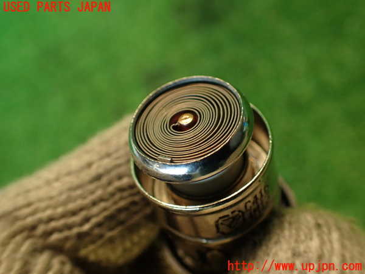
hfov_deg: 56.8
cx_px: 182
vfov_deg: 44.2
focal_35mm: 32
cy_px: 137
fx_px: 337
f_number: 2.4
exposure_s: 1/30
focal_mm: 5.79
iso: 250
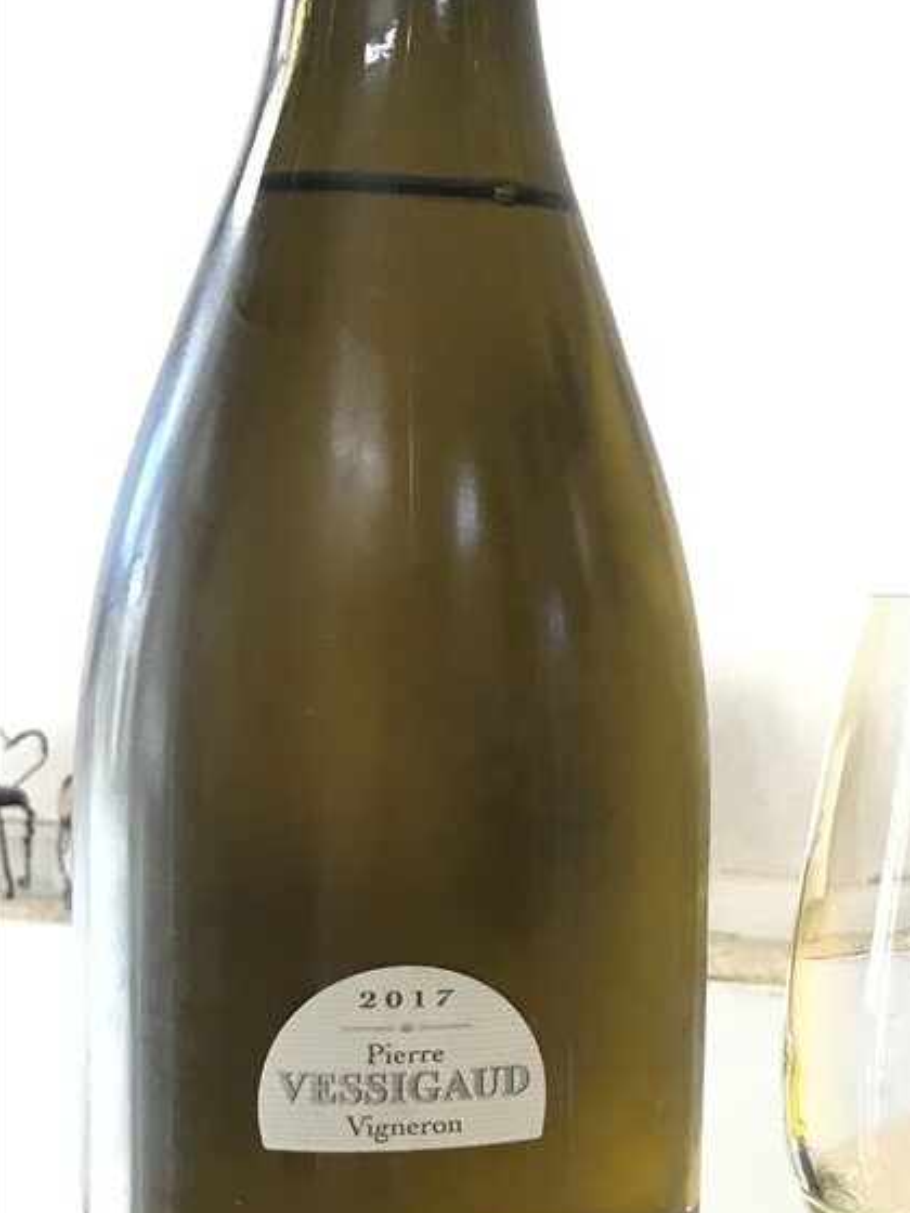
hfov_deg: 23.2
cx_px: 964
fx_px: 2103
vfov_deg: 32.0
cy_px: 771
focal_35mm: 60
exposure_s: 1/30
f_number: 1.8
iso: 40
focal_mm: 3.99
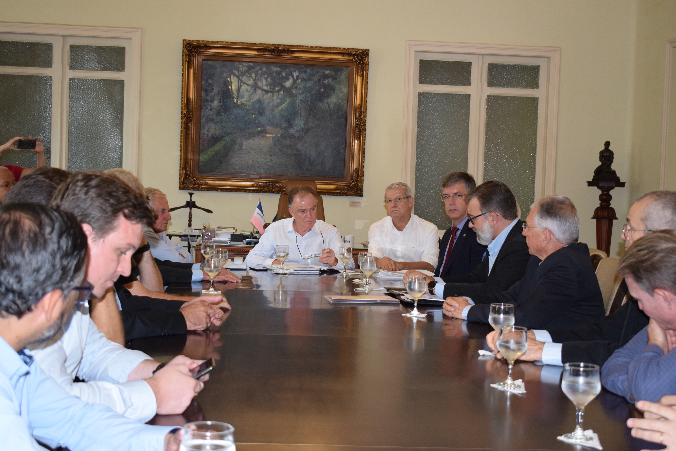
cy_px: 226
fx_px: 1014
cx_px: 338
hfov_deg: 36.9
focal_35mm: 54
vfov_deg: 25.1
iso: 1400
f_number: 4.8
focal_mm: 36
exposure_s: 1/60
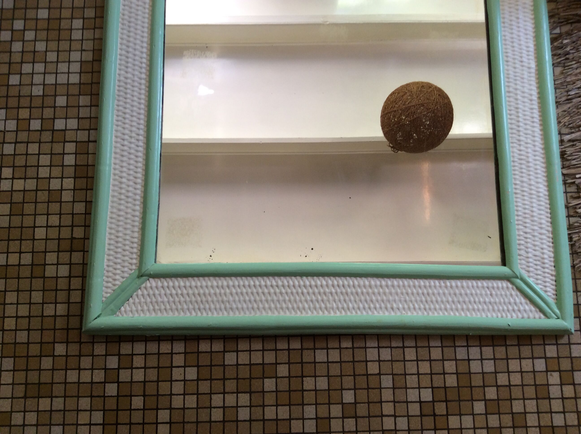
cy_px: 217
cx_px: 290
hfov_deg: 56.9
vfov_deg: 44.1
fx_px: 536
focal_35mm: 32
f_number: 2.4
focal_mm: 3.3
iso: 40
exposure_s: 1/25
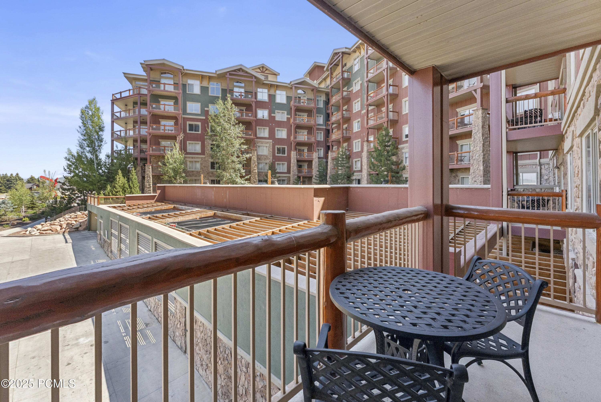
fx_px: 234
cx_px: 300
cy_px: 201
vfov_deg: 81.3
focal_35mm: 14
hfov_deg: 104.2
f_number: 8
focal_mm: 14
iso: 640
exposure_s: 1/640
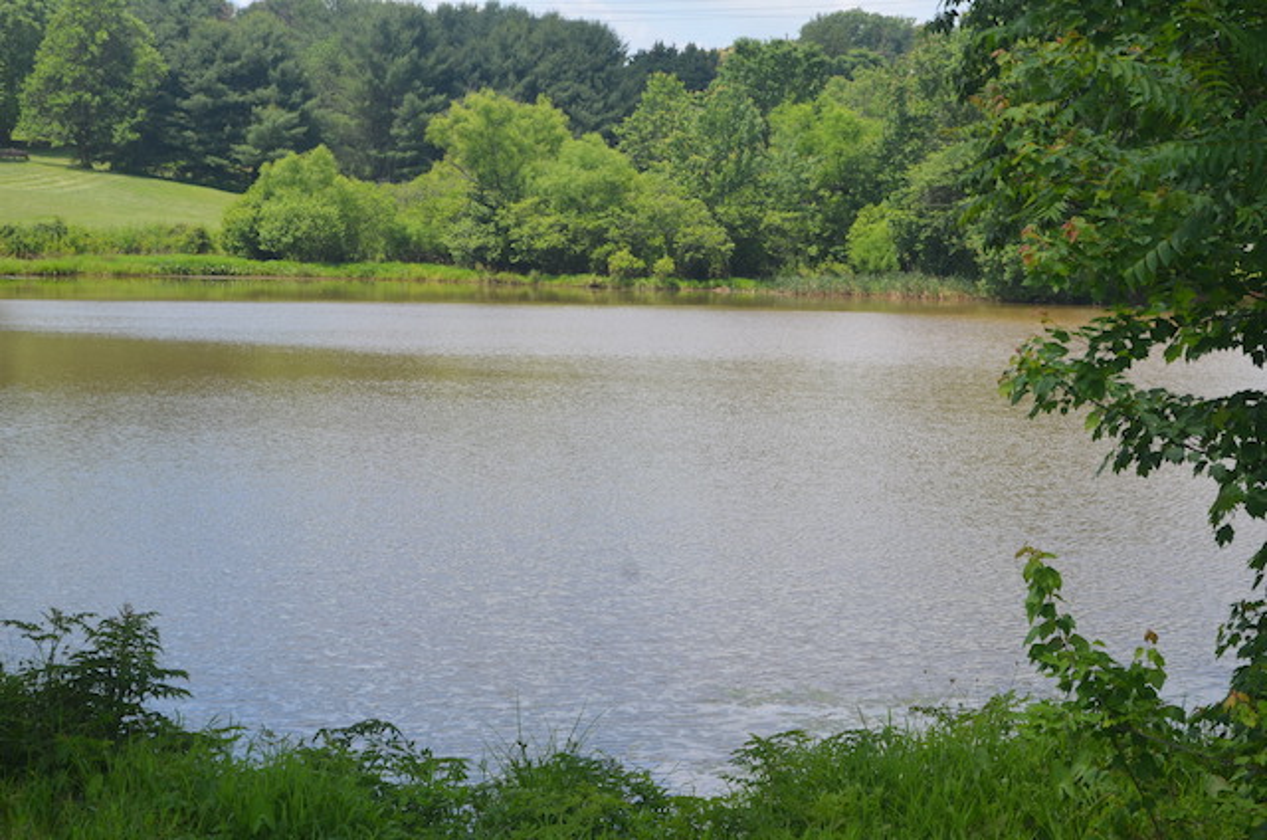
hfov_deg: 28.1
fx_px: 2529
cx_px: 634
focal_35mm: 72
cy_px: 420
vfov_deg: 18.8
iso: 125
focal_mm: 48
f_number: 8
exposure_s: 1/250
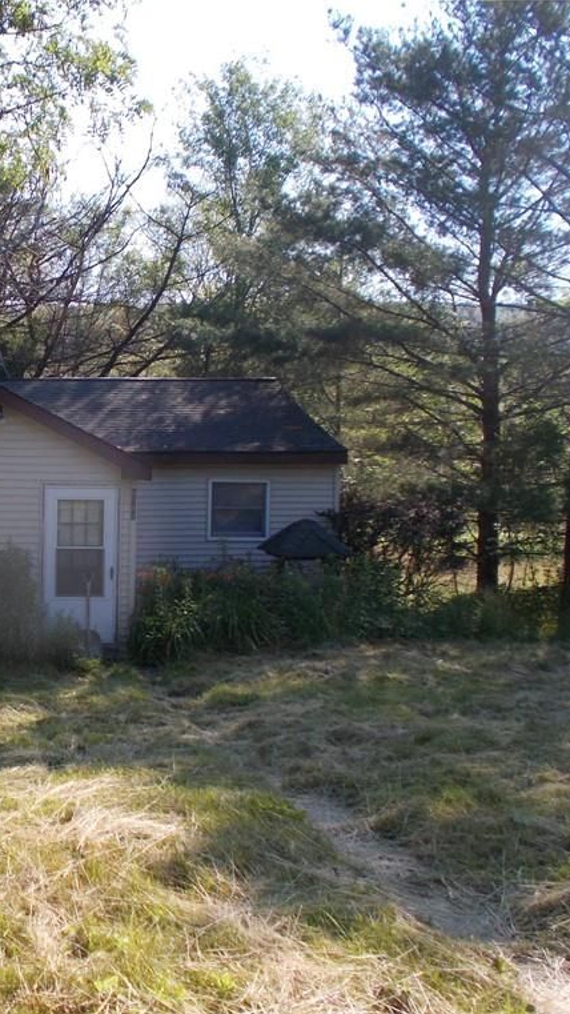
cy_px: 510
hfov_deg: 25.6
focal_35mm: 44
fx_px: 1182
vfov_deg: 46.4
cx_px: -17
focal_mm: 5.3
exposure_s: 1/500
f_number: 3.4
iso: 80
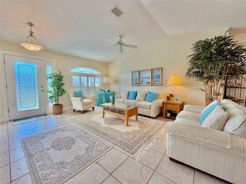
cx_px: 123
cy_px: 92
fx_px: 99
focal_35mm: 14
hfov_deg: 102.1
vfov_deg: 85.7
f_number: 2.2
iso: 125
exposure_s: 1/120
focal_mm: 2.22
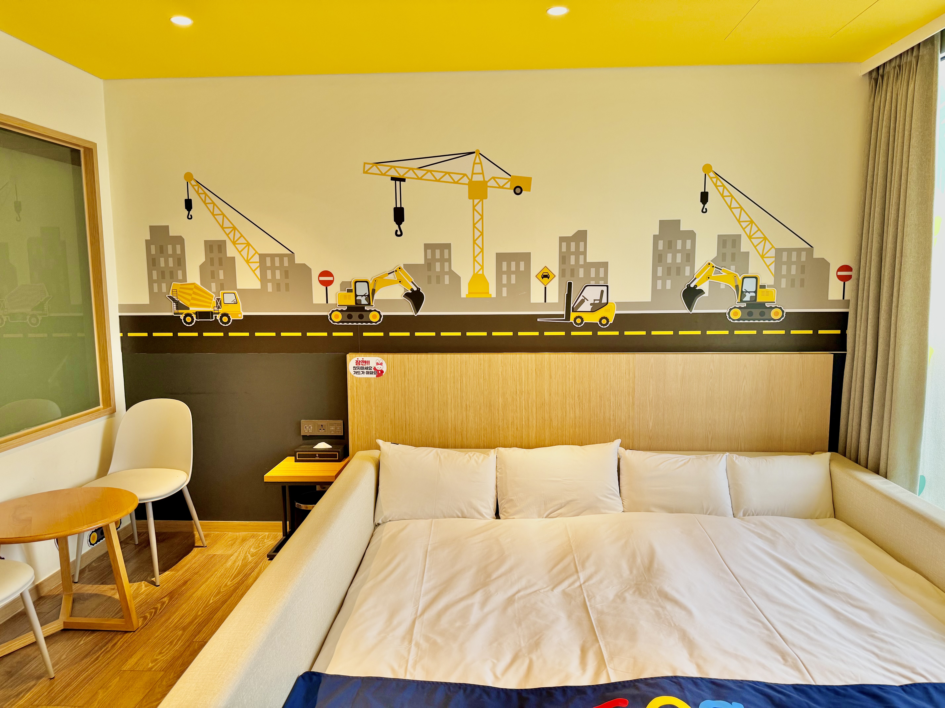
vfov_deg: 56.8
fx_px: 655
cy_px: 354
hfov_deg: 71.6
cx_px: 472
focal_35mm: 24
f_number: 1.78
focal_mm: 6.76
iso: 125
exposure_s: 1/121
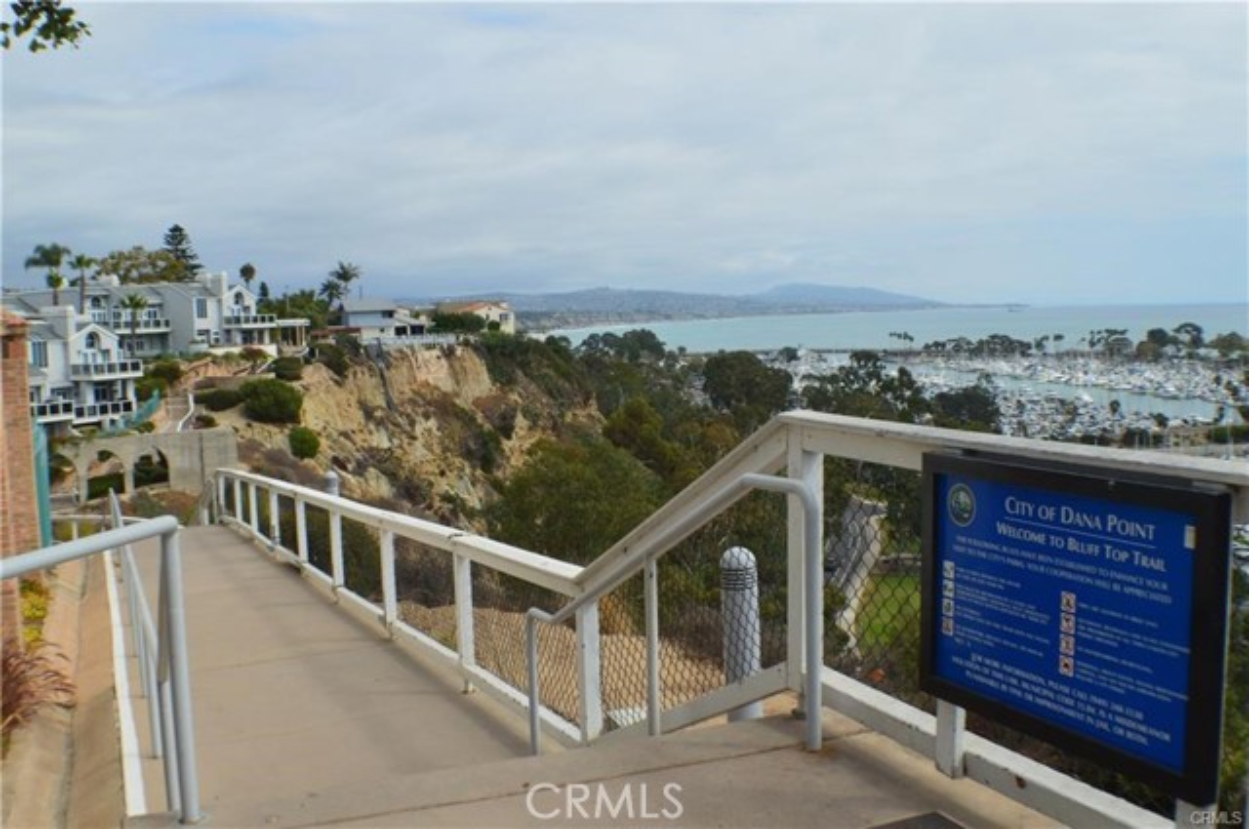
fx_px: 1507
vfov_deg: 30.8
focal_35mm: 44
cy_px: 414
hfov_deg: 45.0
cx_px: 624
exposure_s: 1/500
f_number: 11
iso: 360
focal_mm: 29
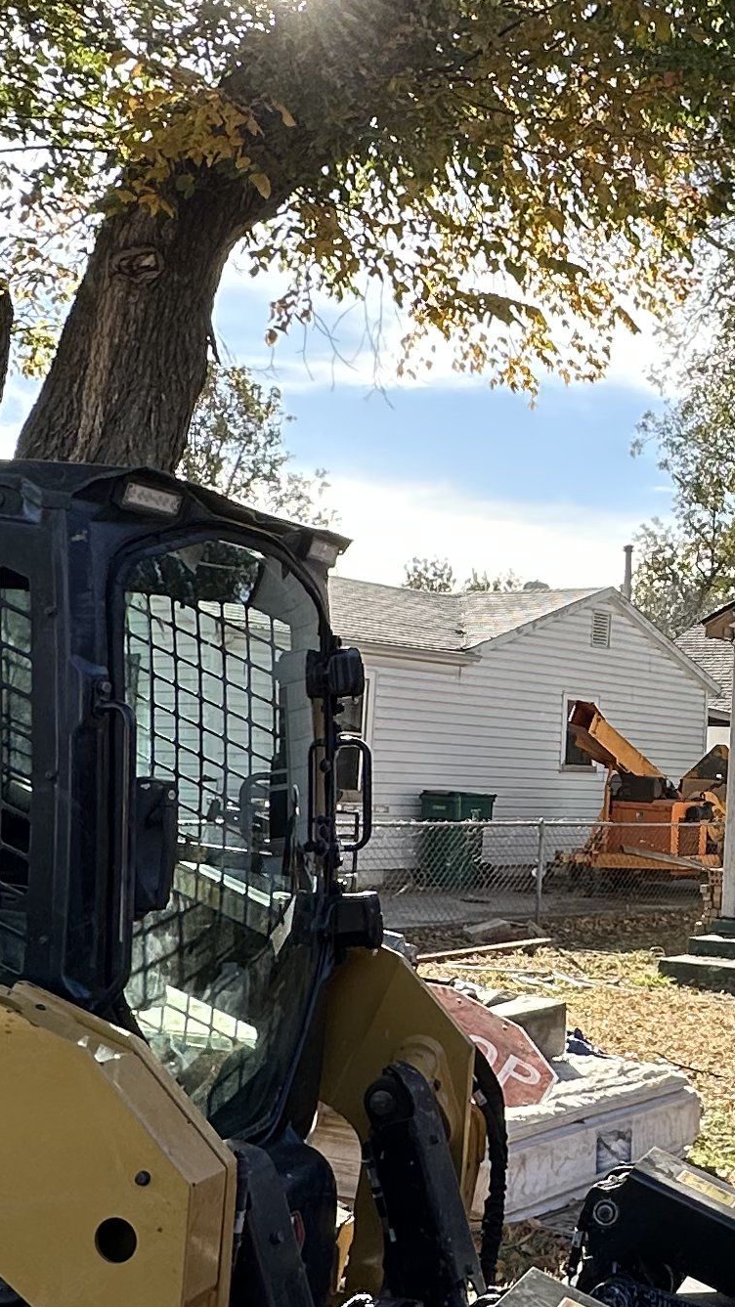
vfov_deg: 44.5
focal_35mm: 46
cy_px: 709
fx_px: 1594
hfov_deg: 24.2
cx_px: 819
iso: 40
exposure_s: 1/729
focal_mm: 2.22
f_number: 2.2
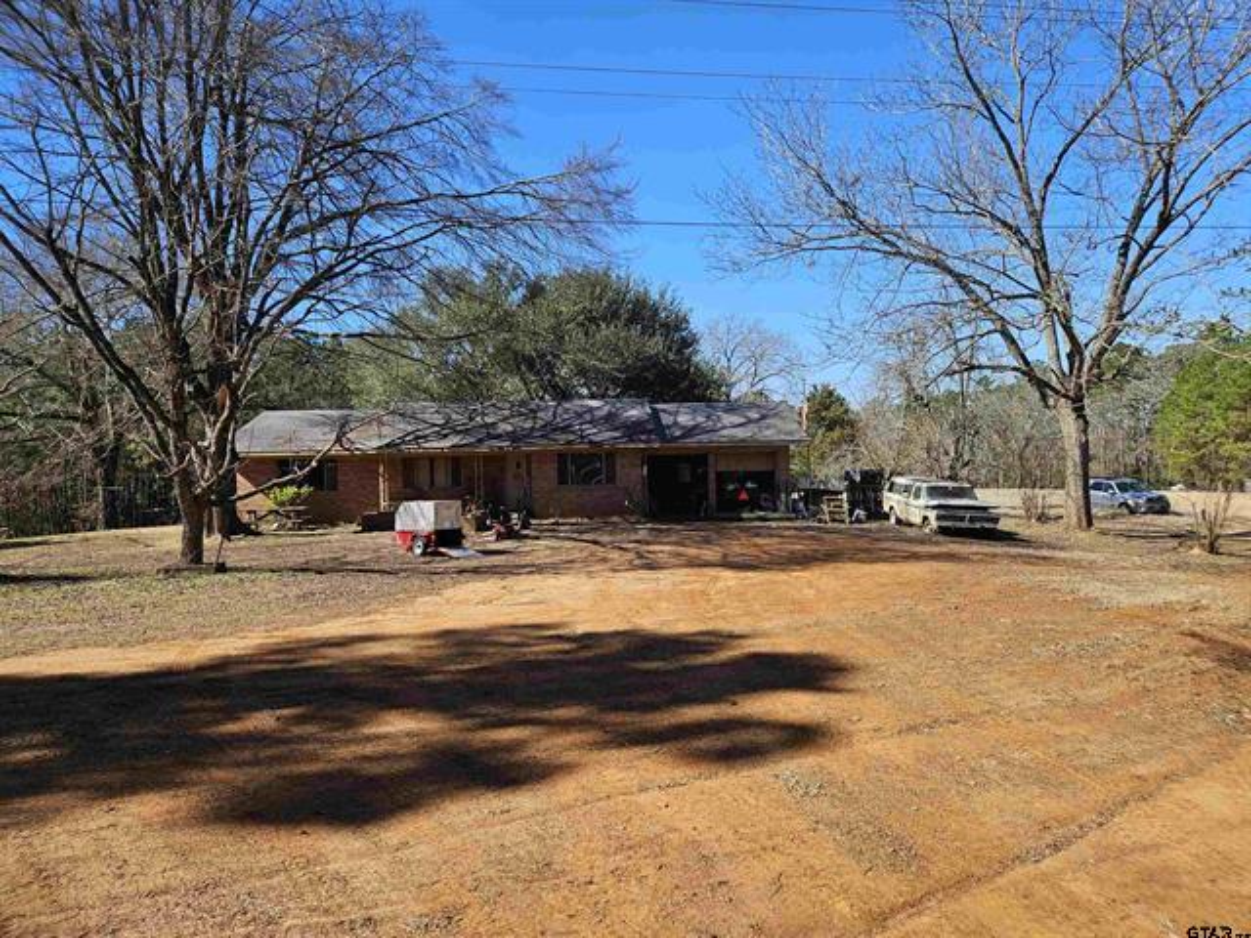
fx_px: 831
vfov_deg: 58.9
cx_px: 626
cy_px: 469
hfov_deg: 73.9
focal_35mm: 23
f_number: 1.8
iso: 32
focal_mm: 5.4
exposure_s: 1/1480
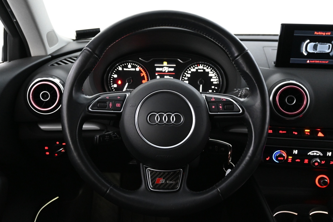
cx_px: 166
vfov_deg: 40.8
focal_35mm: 32
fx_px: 298
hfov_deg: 58.3
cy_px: 111
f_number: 4
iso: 4500
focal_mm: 21.5
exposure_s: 1/30
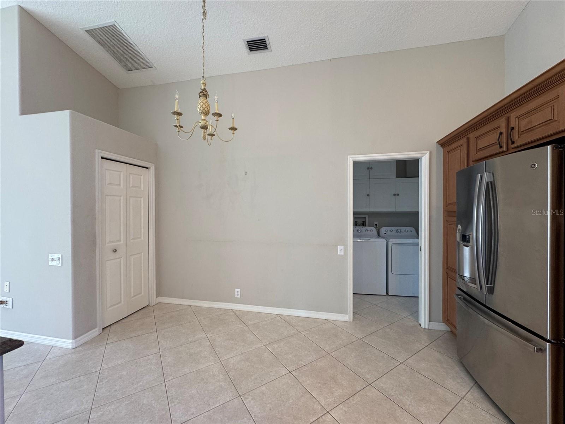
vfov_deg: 85.7
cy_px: 212
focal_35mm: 14
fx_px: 229
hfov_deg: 102.1
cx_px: 282
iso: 160
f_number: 2.2
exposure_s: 1/60
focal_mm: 2.22
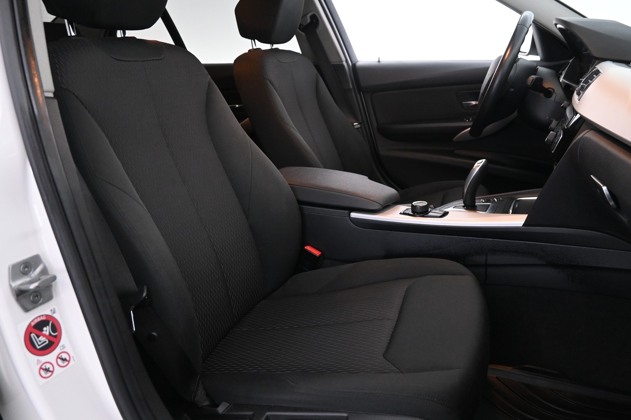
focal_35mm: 27
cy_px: 189
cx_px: 318
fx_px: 473
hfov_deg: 67.4
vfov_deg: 47.9
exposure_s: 1/25
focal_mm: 16
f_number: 3.5
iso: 1800
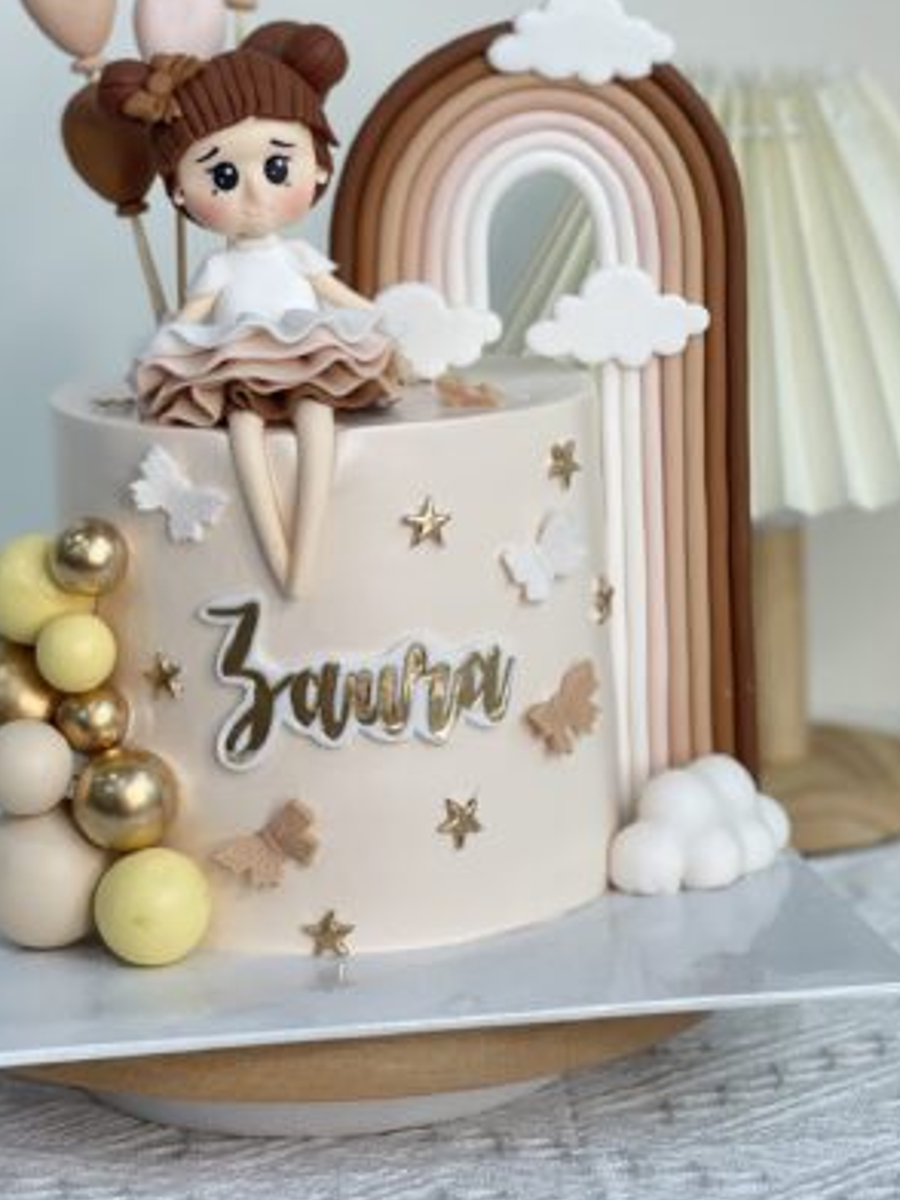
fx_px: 3016
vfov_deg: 22.4
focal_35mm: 87
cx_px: 407
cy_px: 439
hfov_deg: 17.0
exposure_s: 1/100
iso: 100
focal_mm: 7.5
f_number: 2.2
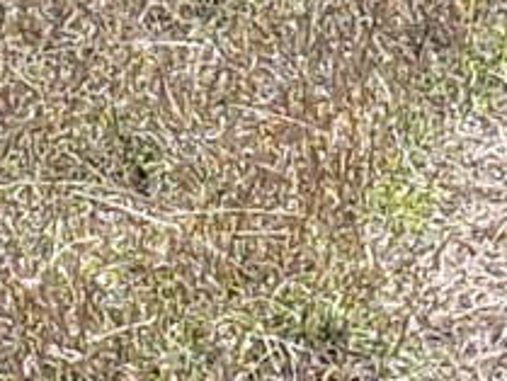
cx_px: 125
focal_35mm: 170
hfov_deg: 11.6
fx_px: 2491
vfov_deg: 8.6
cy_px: -124
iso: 50
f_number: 2.4
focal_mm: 4.3
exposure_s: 1/712
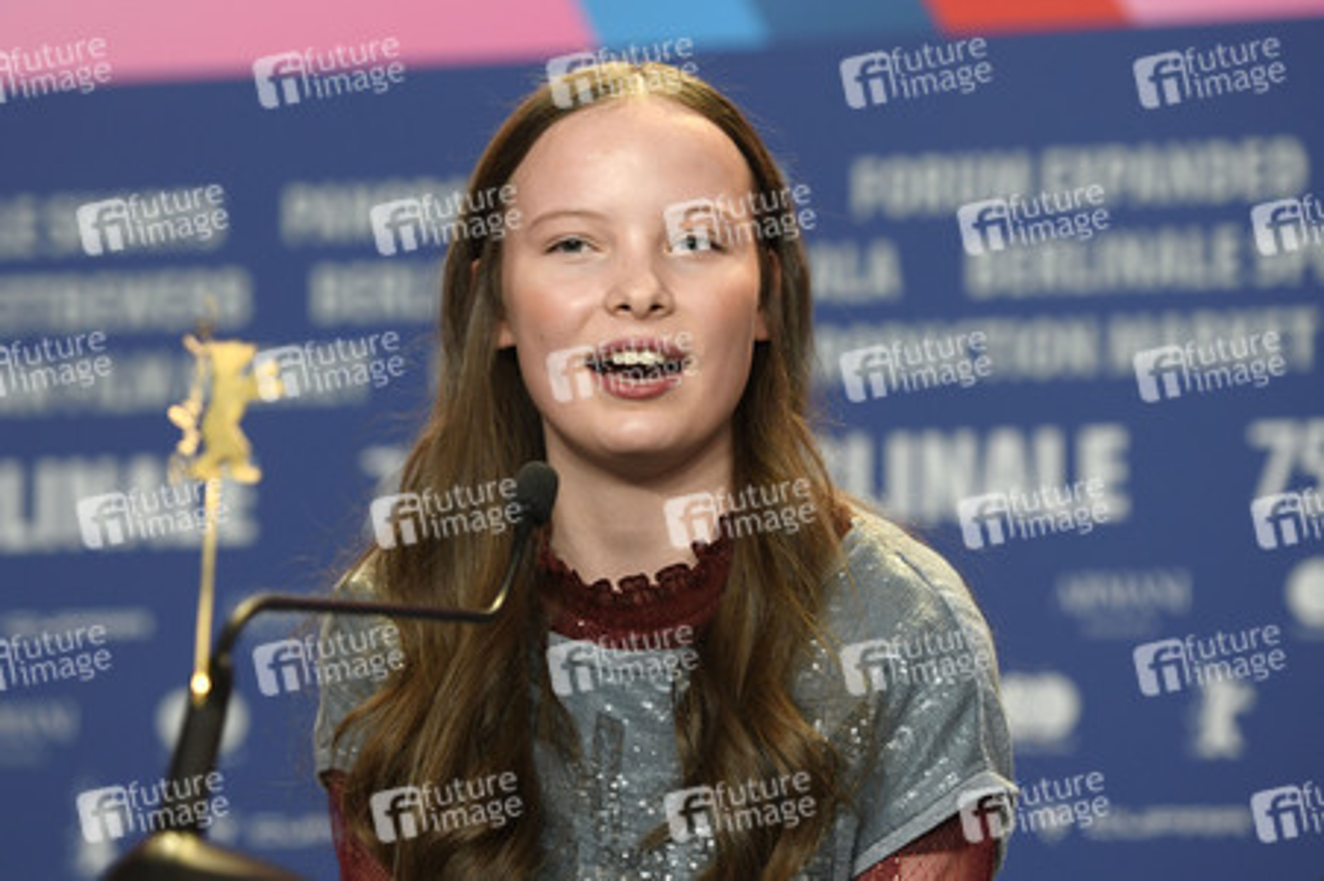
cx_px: 662
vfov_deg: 10.1
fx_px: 4961
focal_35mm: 135
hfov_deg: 15.2
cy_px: 440
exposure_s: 1/200
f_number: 3.5
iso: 1250
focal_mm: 135
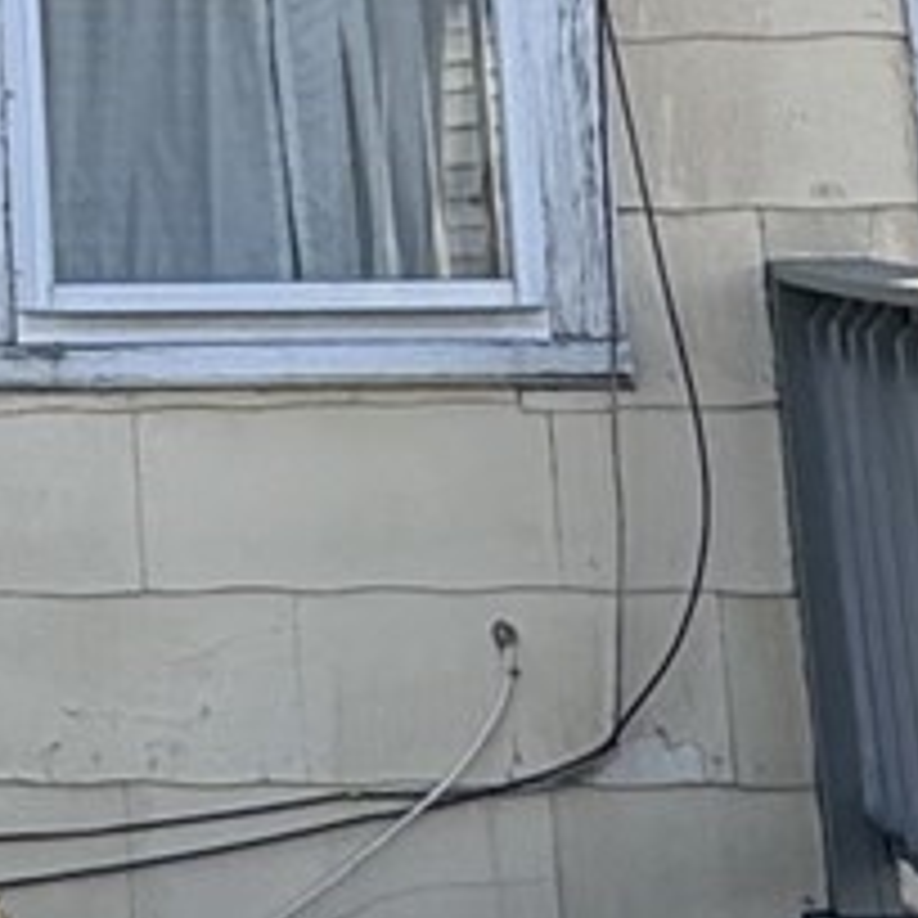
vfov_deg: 13.1
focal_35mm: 124
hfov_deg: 13.0
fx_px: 3720
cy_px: -554
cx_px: -594
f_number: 2.2
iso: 40
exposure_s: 1/435
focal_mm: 2.22
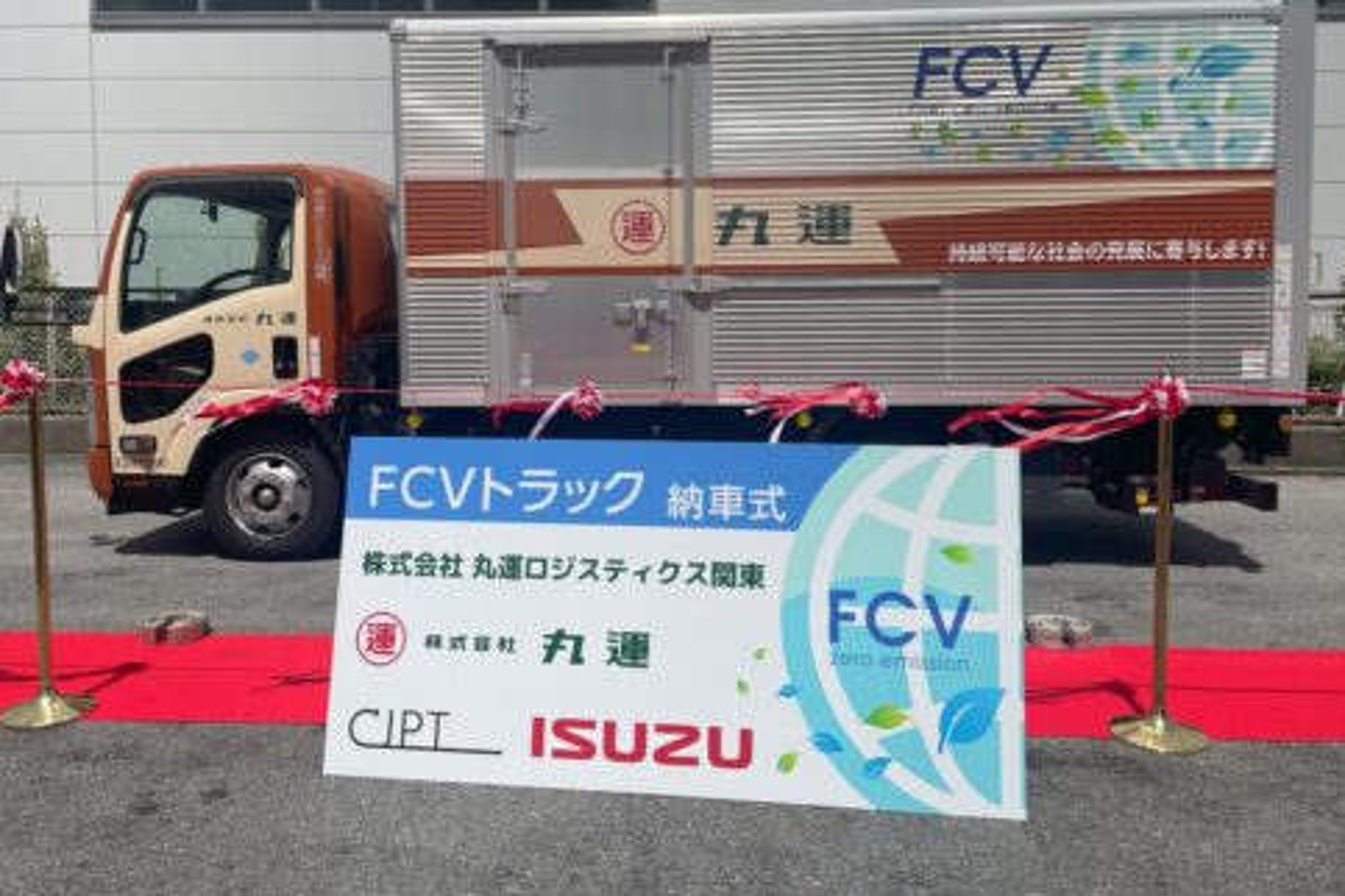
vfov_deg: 46.3
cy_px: 385
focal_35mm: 28
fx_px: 1046
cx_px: 674
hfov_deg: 65.5
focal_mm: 4.2
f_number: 1.6
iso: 32
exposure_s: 1/7813
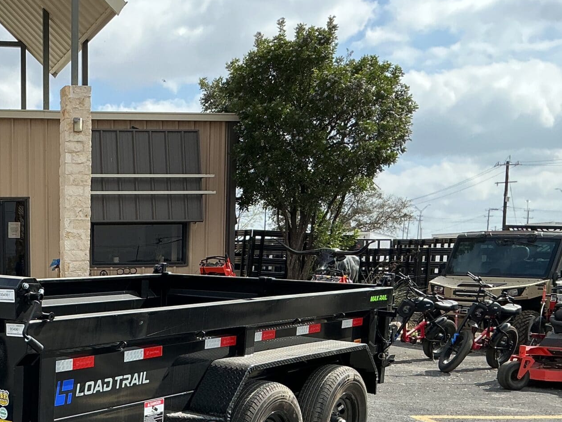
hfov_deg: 30.9
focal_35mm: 59
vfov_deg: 24.1
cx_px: 31
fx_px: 958
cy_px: 383
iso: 25
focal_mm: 3
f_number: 1.8
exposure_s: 1/1279
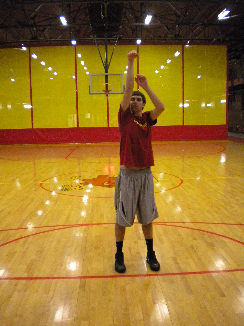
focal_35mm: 35
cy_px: 163
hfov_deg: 40.7
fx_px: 329
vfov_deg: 52.6
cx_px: 122
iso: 800
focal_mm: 6.3
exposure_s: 1/52
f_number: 3.1
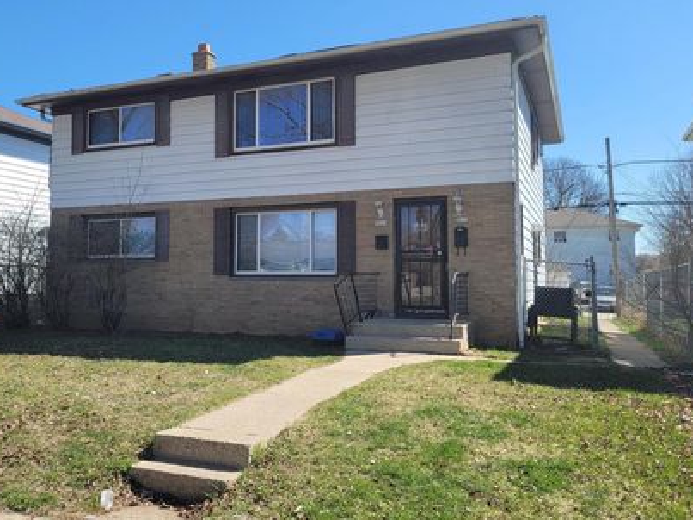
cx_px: 296
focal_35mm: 31
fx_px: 620
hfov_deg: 58.1
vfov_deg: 45.4
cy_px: 237
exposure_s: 1/664
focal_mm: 7
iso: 20
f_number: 1.8
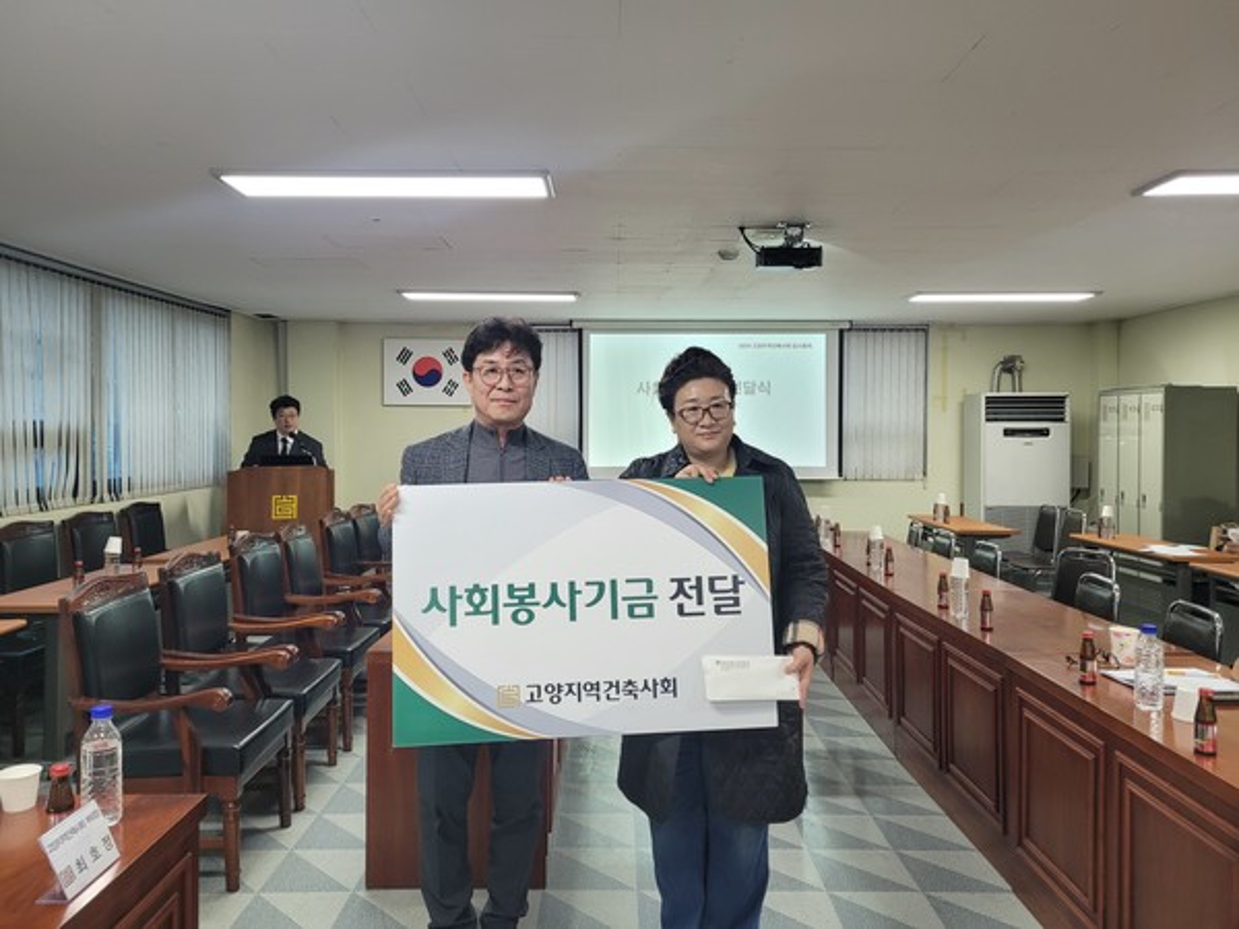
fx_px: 931
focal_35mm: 26
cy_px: 464
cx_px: 620
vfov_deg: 53.1
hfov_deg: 67.3
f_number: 1.8
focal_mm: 5.4
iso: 250
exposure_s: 1/120
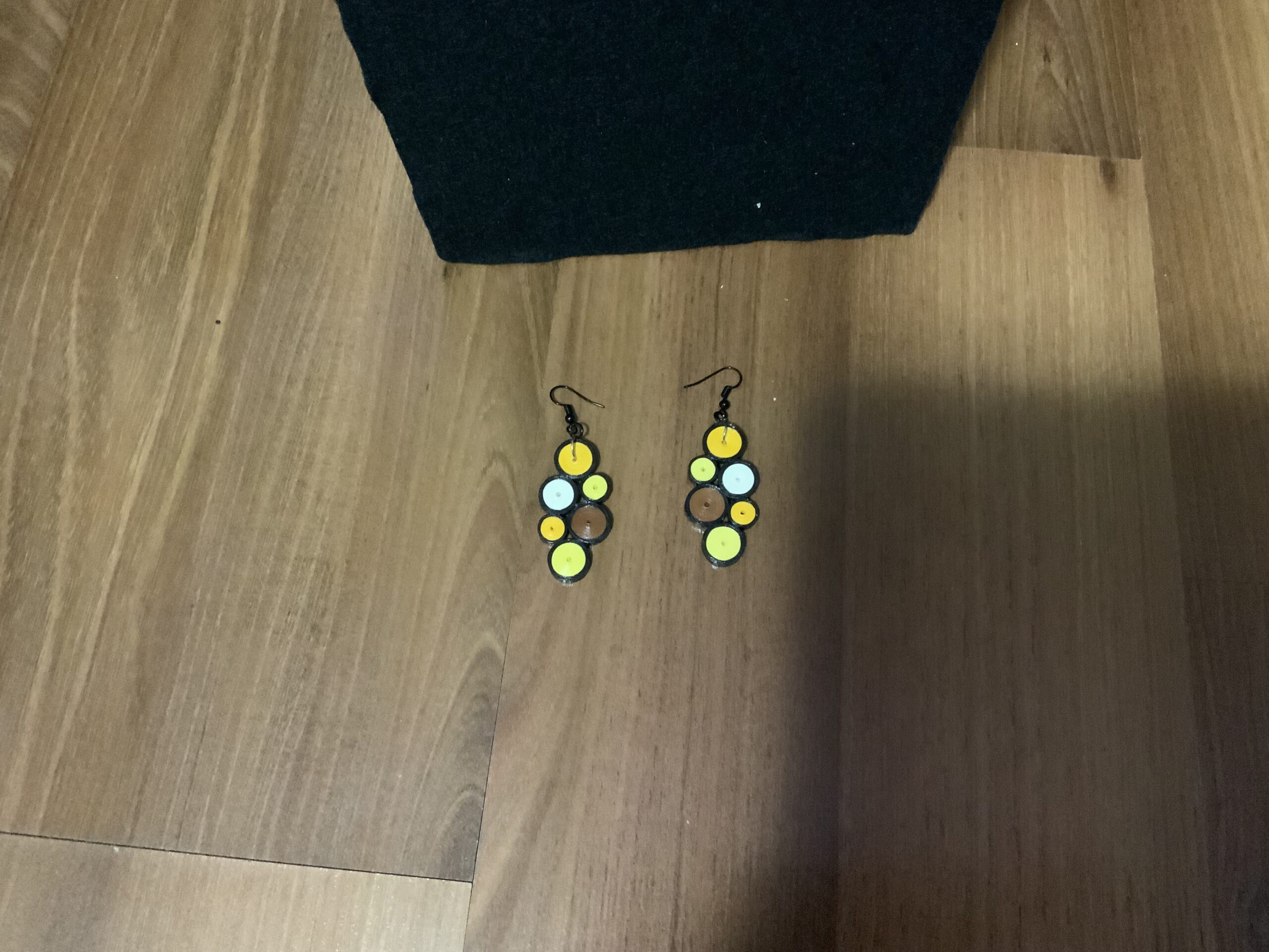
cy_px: 476
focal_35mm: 29
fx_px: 1063
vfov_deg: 48.2
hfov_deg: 61.7
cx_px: 634
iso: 500
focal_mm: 3
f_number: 1.8
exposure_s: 1/21
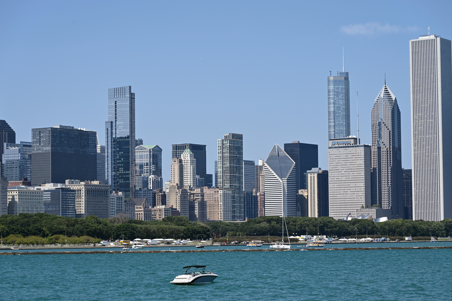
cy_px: 150
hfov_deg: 21.7
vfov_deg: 14.5
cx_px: 226
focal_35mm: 94
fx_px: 1179
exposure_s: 1/400
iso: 100
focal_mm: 94
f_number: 7.1
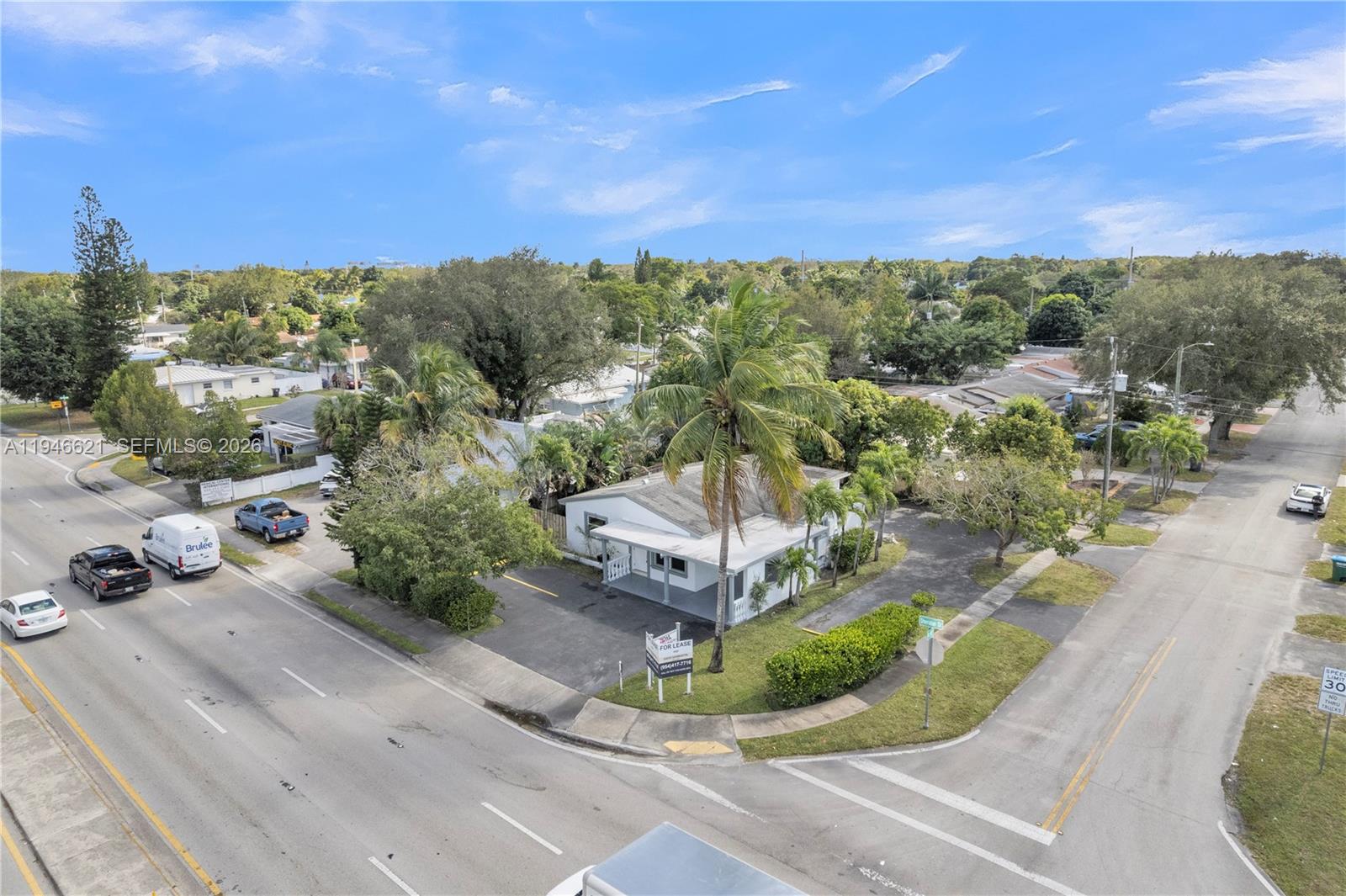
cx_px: 673
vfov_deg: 57.2
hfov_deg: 78.6
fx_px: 822
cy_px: 448
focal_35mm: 22
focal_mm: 8.38
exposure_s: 1/2000
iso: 100
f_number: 2.8
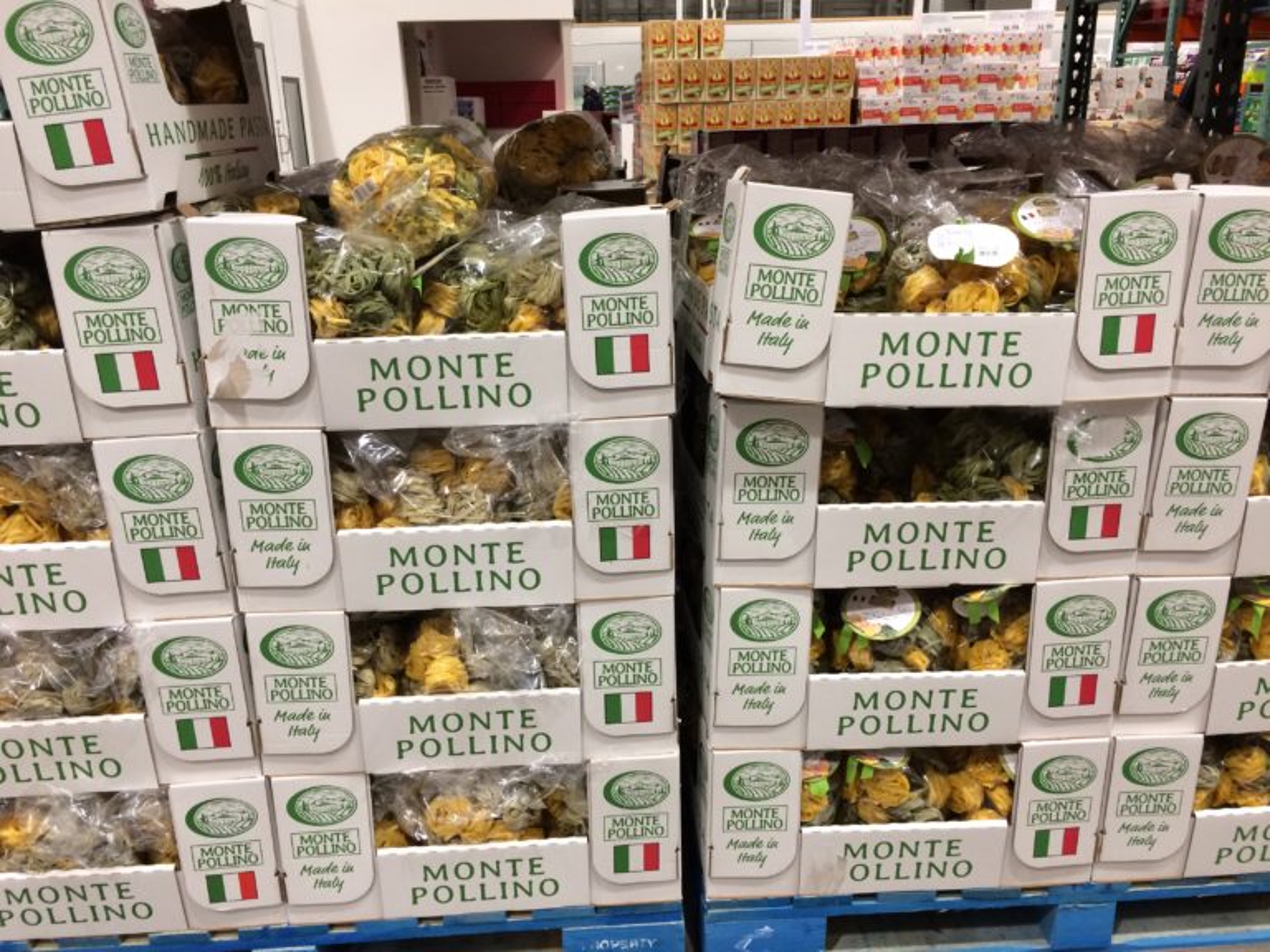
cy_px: 476
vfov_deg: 48.2
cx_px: 635
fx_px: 1064
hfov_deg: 61.7
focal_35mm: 29
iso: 80
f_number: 2.2
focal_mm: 4.15
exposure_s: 1/33
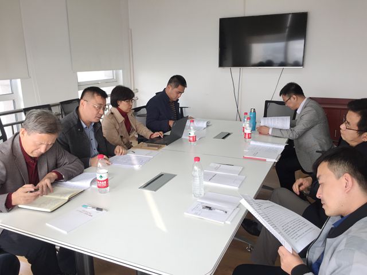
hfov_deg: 61.7
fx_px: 307
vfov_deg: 48.2
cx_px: 184
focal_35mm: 29
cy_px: 138
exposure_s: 1/100
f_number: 2.2
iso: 50
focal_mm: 4.15
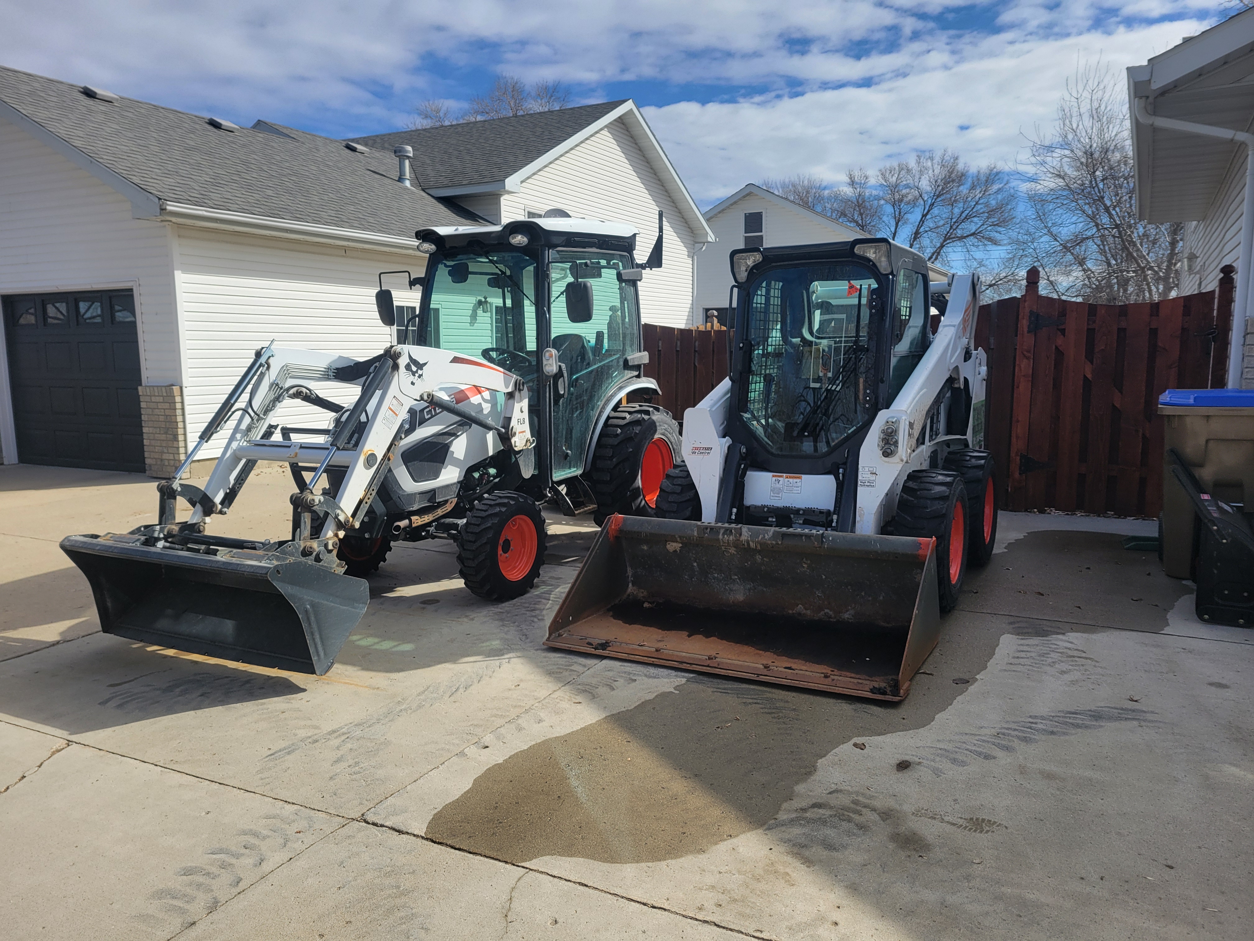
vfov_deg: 53.1
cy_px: 470
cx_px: 627
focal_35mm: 26
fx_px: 942
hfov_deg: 67.3
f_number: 1.8
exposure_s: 1/2737
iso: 40
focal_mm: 5.4
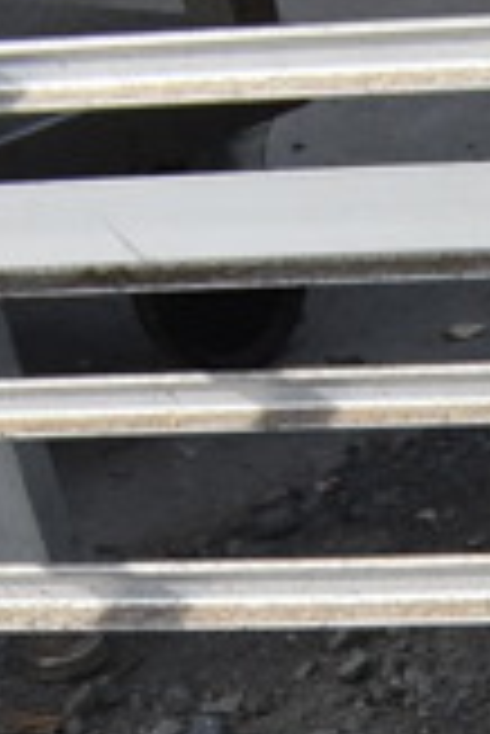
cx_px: 1335
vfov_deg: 10.7
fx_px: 3422
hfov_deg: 7.4
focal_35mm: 168
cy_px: 1659
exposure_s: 1/125
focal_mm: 20
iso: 100
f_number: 8
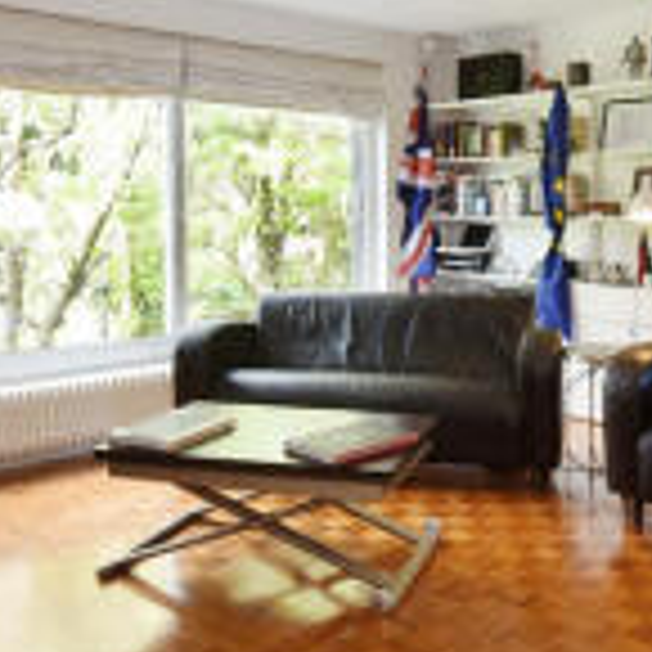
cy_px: 241
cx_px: 409
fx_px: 831
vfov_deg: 42.5
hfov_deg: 42.5
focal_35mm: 39
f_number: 10
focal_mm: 14
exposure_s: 1/15
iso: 400
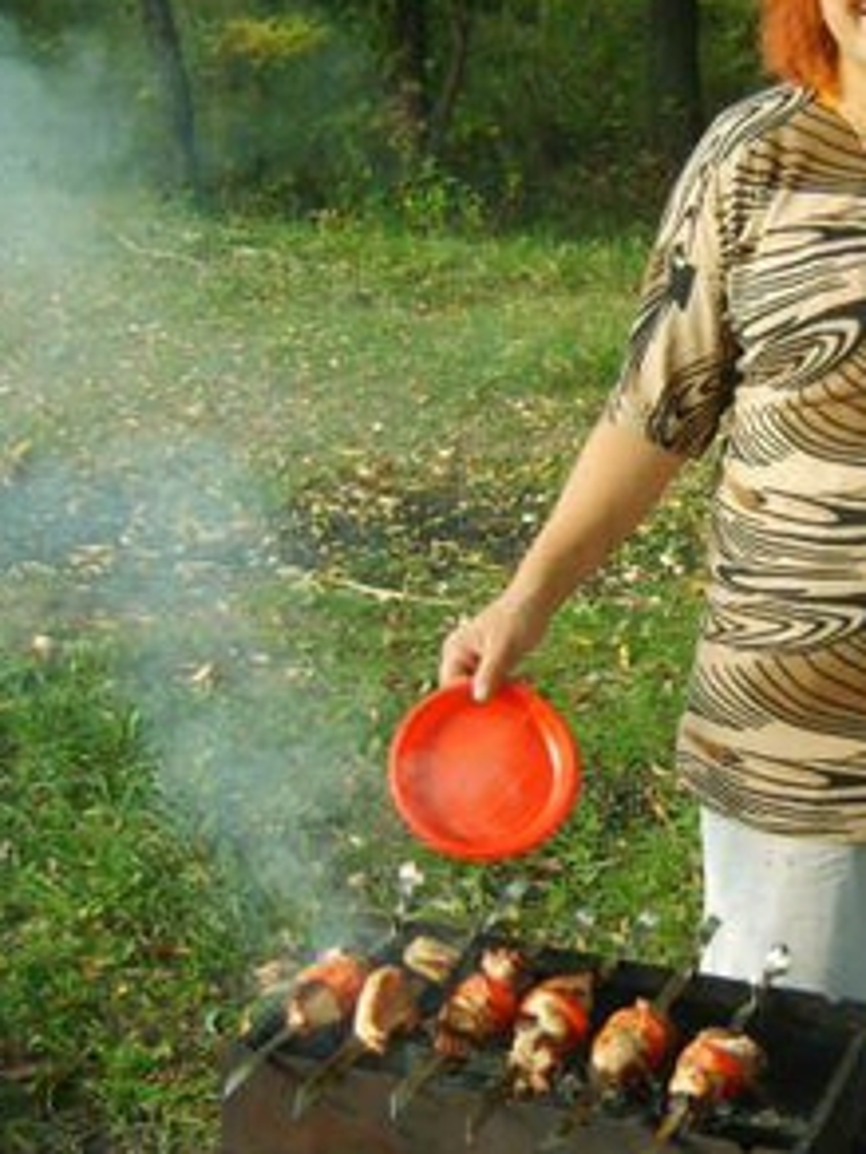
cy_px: 617
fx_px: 2202
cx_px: 793
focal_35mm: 66
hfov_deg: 21.7
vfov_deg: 29.4
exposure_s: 1/180
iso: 50
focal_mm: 7.4
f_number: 2.8
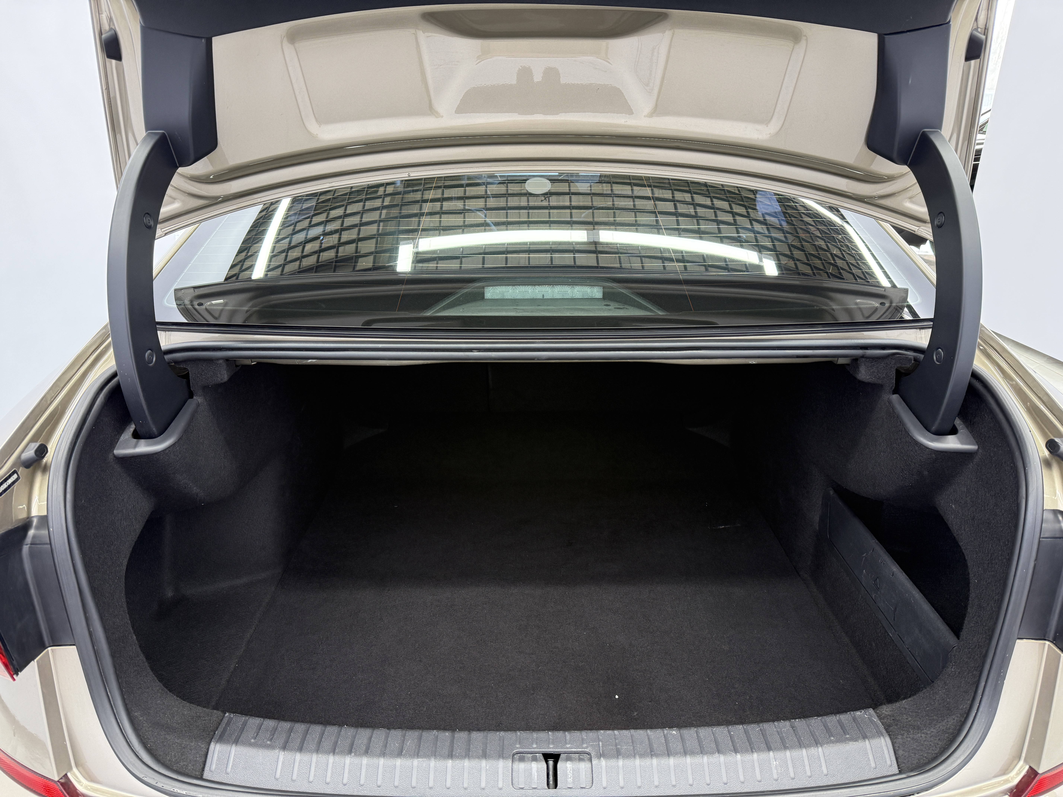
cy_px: 398
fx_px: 737
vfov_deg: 56.8
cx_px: 532
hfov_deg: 71.6
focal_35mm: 24
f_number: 1.78
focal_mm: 6.76
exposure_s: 1/100
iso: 200
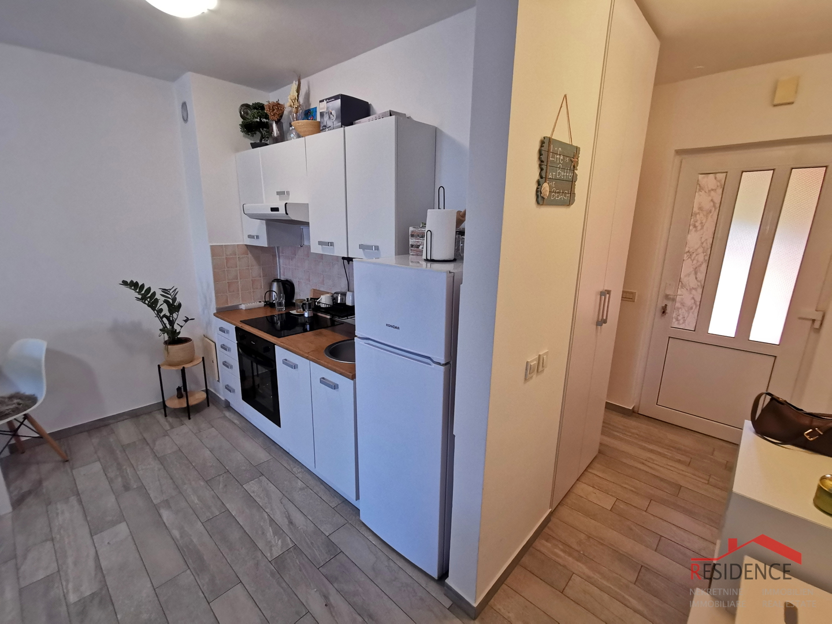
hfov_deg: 94.5
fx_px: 385
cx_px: 416
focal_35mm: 16
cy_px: 312
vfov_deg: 78.1
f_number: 2.2
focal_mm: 2.35
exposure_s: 1/40
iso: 320
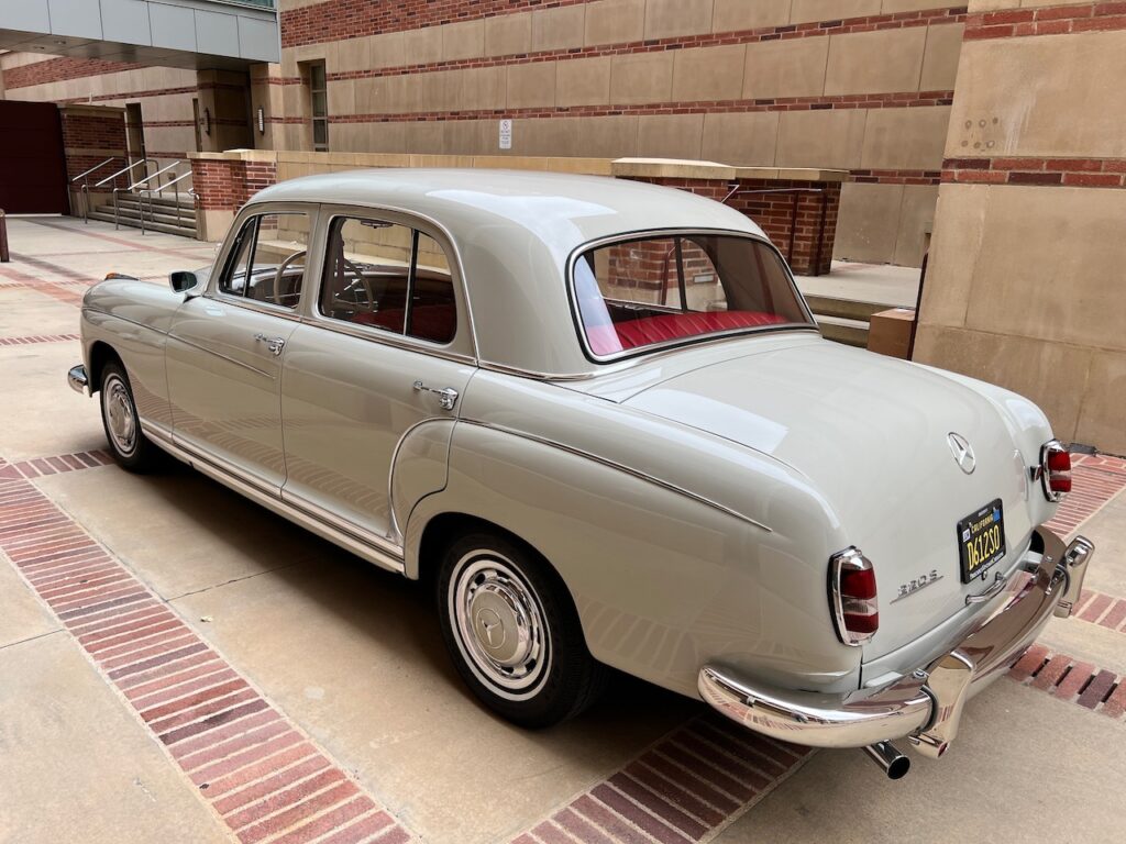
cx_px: 563
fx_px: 846
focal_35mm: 26
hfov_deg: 67.3
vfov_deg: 53.1
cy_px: 422
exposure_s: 1/502
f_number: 1.5
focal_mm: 5.7
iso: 50
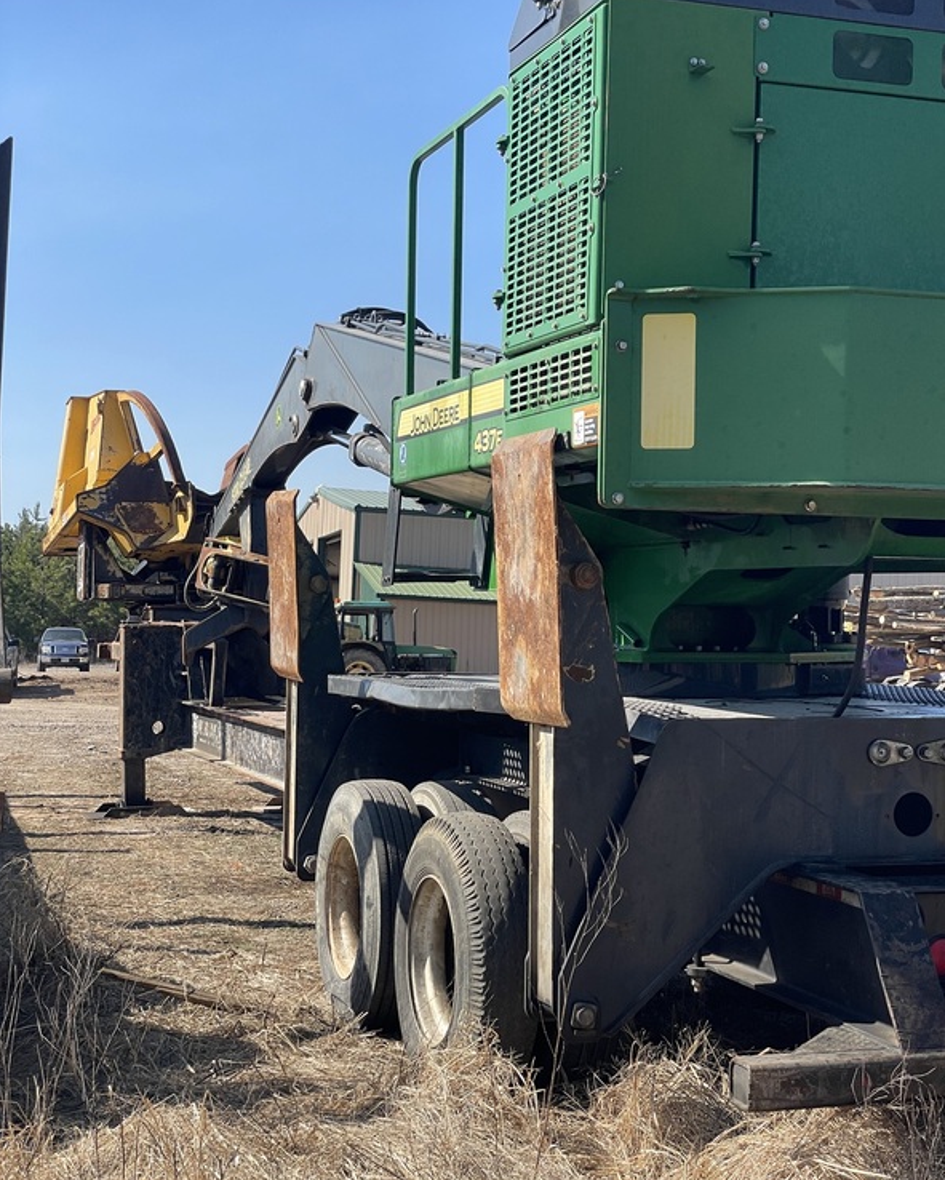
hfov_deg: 27.6
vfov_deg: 34.1
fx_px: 1922
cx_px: 478
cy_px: 580
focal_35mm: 55
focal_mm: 6
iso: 25
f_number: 2
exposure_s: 1/1142
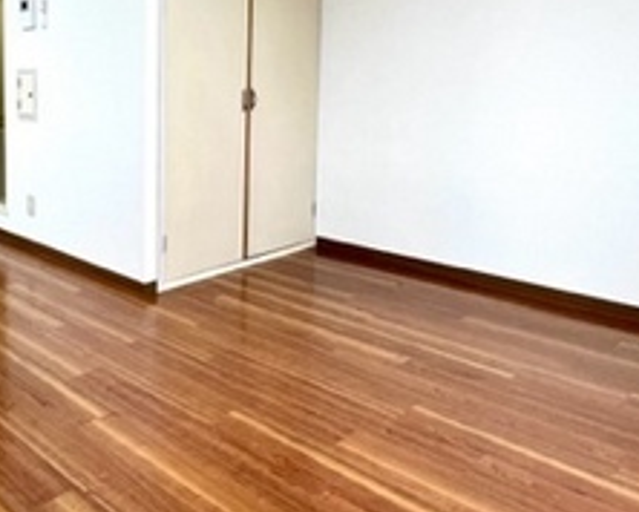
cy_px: 129
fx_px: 606
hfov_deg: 52.9
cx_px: 153
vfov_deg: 44.4
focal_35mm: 32
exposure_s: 1/120
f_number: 1.8
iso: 125
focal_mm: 1.57
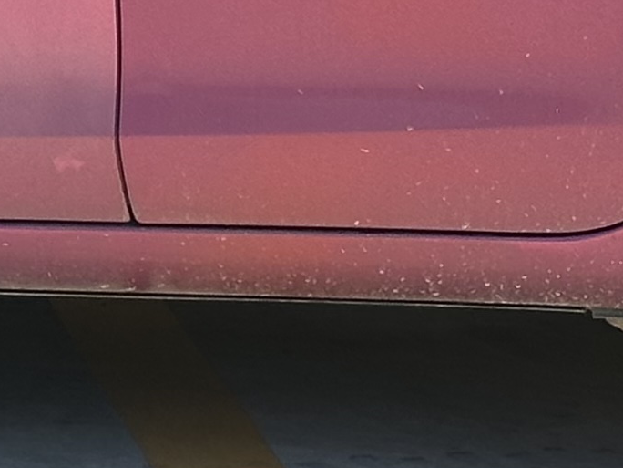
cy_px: -332
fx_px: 5093
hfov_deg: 7.0
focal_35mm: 283
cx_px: -84
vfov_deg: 5.2
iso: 64
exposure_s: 1/1289
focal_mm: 6.86
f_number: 1.78
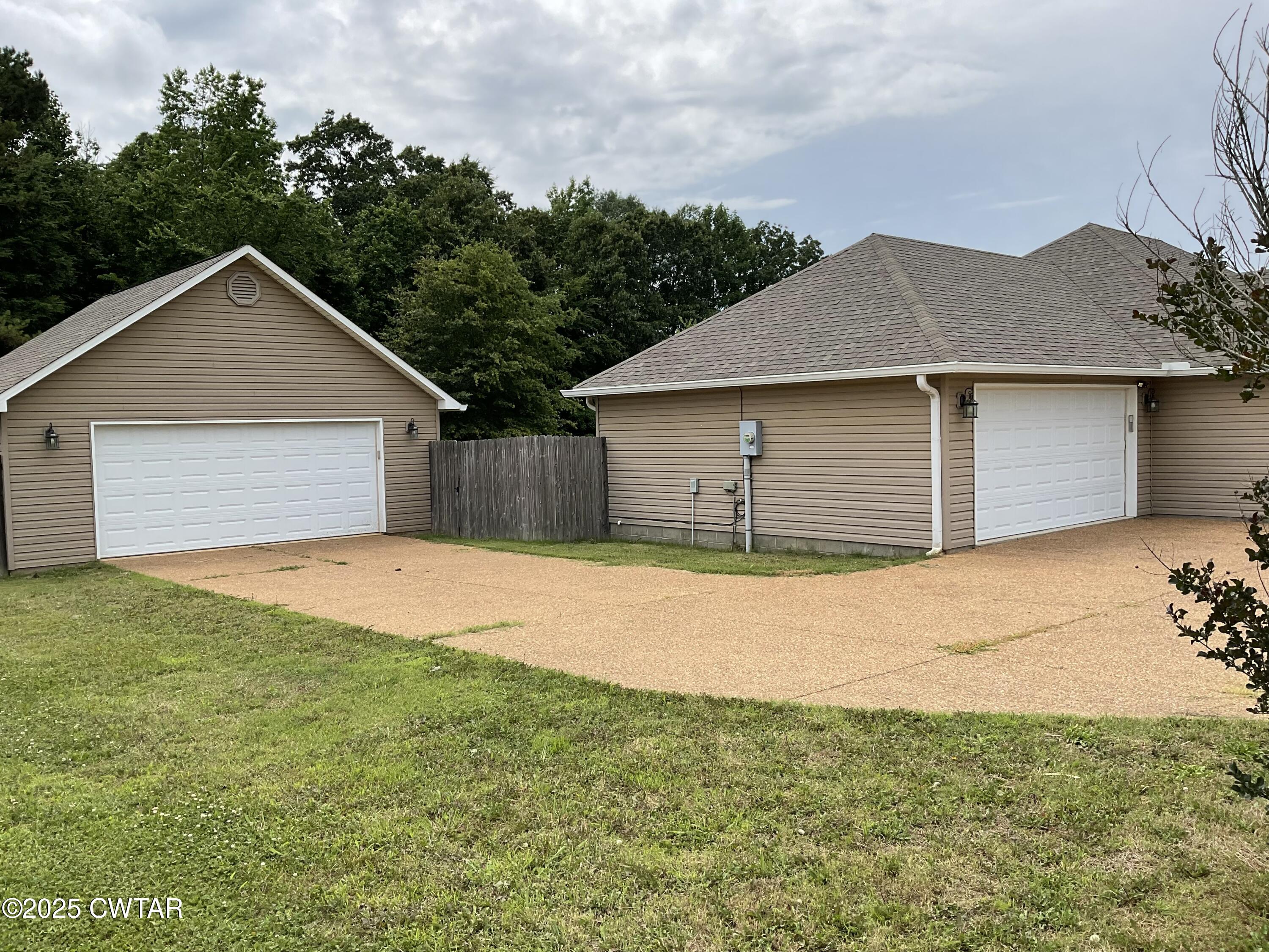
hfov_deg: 61.7
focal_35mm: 29
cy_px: 476
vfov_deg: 48.2
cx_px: 634
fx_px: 1063
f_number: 1.8
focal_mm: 3
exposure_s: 1/2320
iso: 16
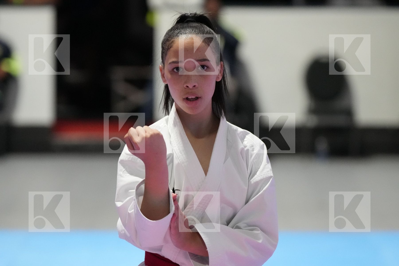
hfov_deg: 9.7
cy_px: 133
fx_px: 2361
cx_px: 200
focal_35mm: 213
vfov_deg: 6.4
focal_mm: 142
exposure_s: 1/500
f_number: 2.8
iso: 6400
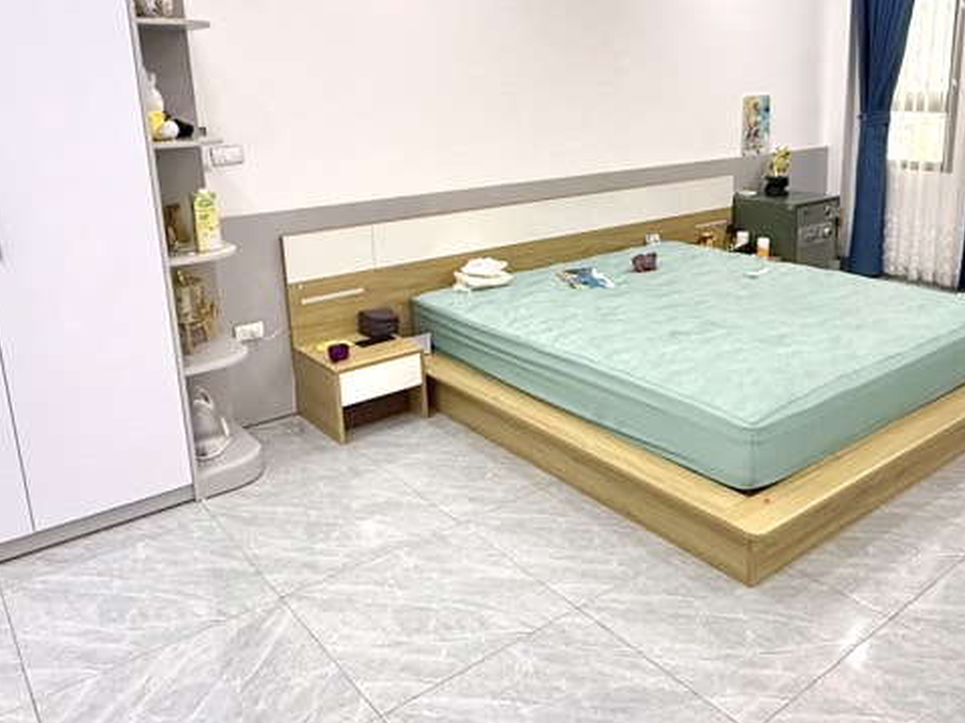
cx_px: 581
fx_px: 836
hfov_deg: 59.5
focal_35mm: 30
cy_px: 273
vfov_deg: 46.4
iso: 320
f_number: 2.2
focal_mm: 2.22
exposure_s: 1/100
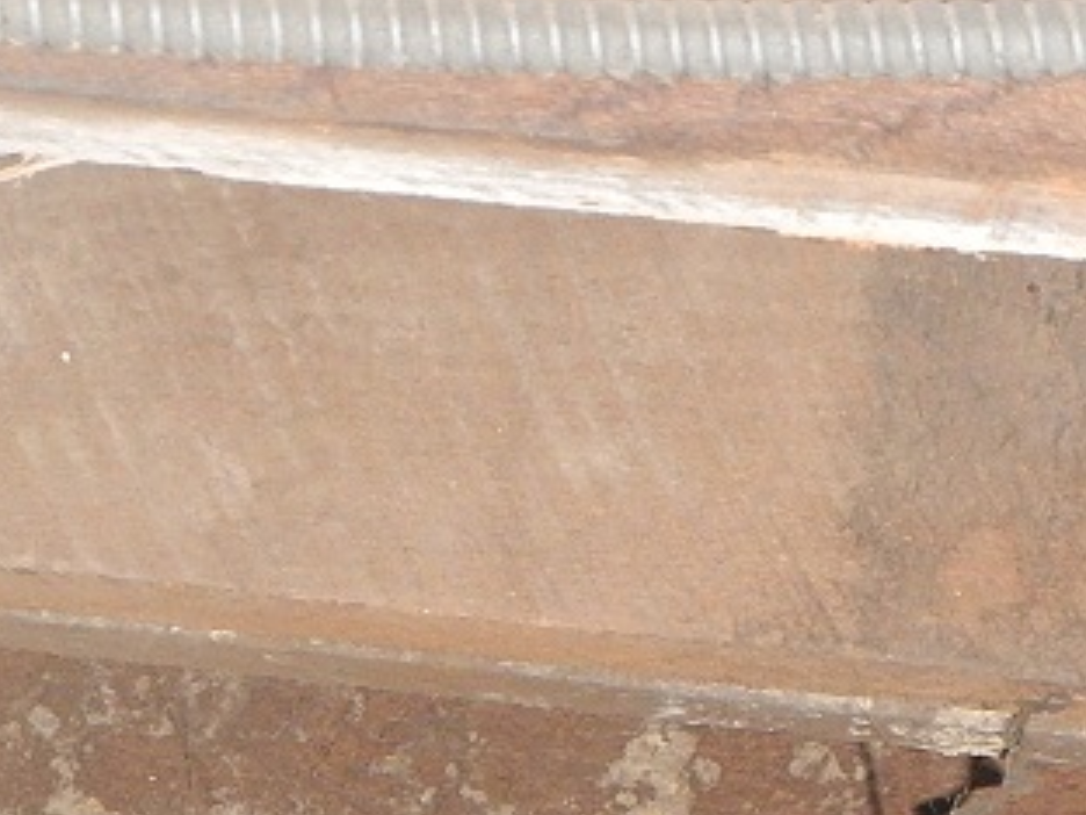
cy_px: 951
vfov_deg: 6.9
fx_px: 6682
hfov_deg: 9.3
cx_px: 348
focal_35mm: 213
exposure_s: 1/30
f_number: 4.4
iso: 640
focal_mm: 15
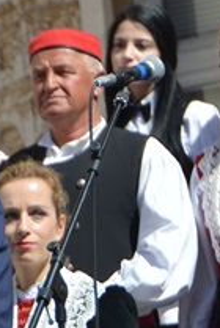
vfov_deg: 4.0
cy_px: 435
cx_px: -78
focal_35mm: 516
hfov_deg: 2.7
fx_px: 4714
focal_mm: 120
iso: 400
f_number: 5.6
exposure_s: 1/2000
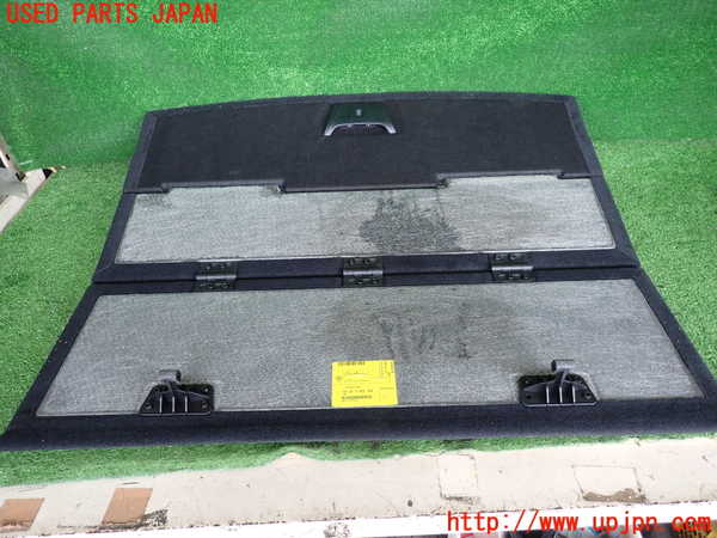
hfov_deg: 69.4
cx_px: 358
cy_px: 269
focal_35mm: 25
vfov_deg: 54.9
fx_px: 518
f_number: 2
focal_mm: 4.5
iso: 160
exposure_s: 1/125
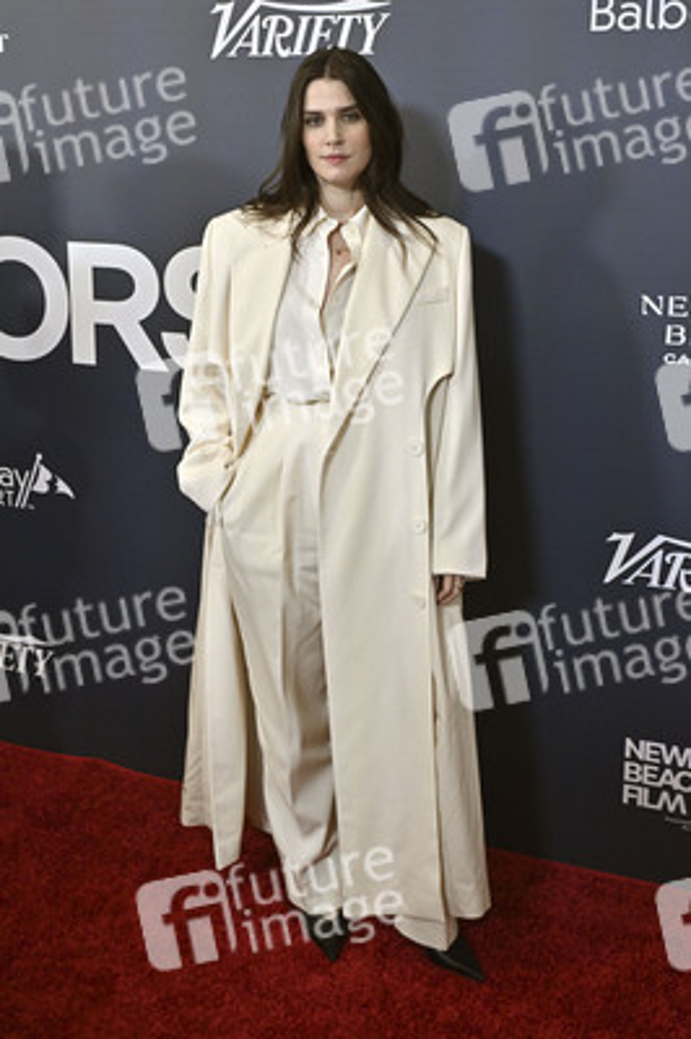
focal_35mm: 39
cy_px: 520
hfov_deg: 34.2
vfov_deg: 49.6
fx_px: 1125
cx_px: 346
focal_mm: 39
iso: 2500
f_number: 6.3
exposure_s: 1/320
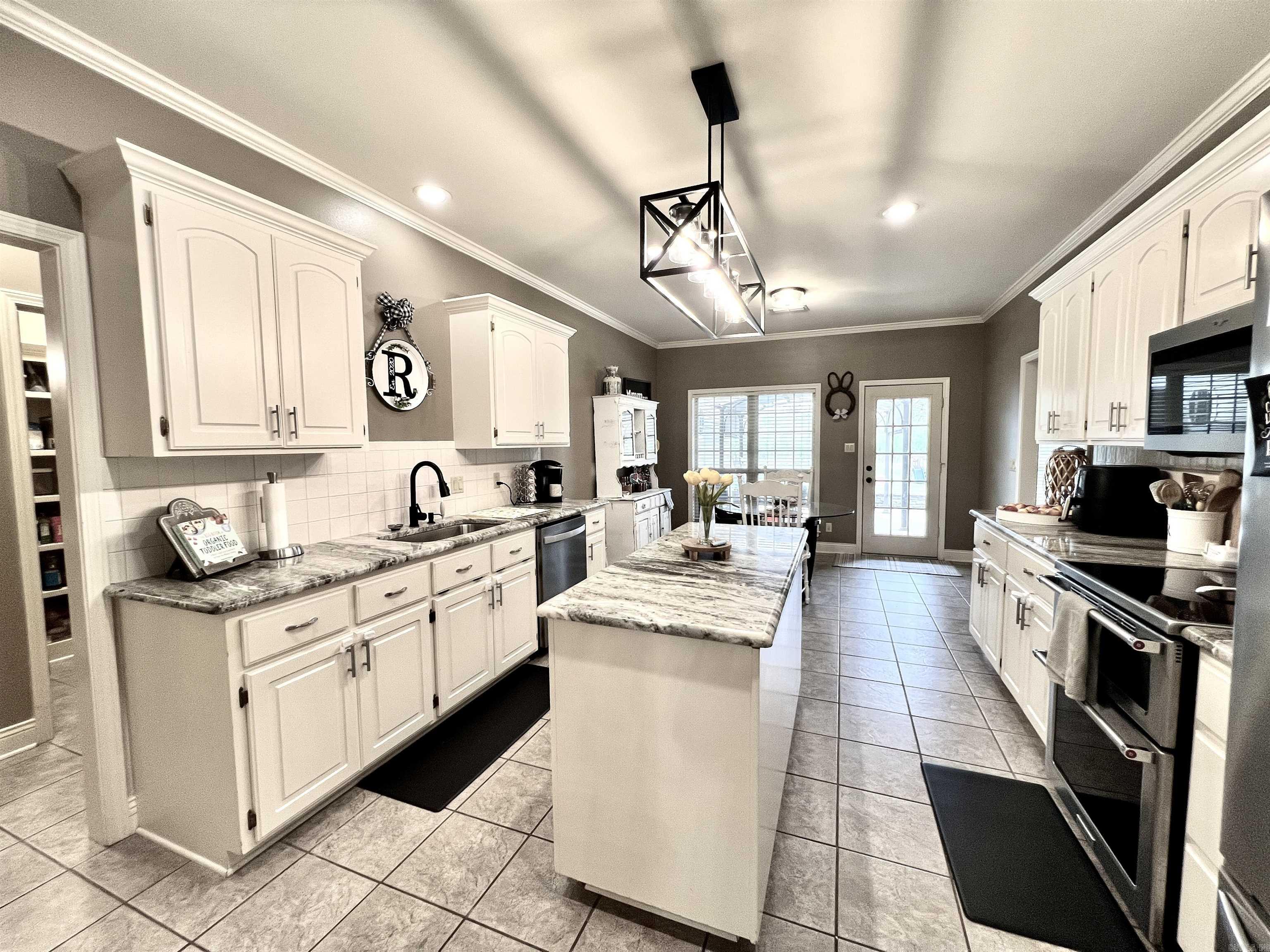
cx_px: 635
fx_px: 477
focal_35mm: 13
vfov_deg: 89.9
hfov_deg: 106.2
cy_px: 476
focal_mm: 1.57
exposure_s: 1/120
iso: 200
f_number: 1.8
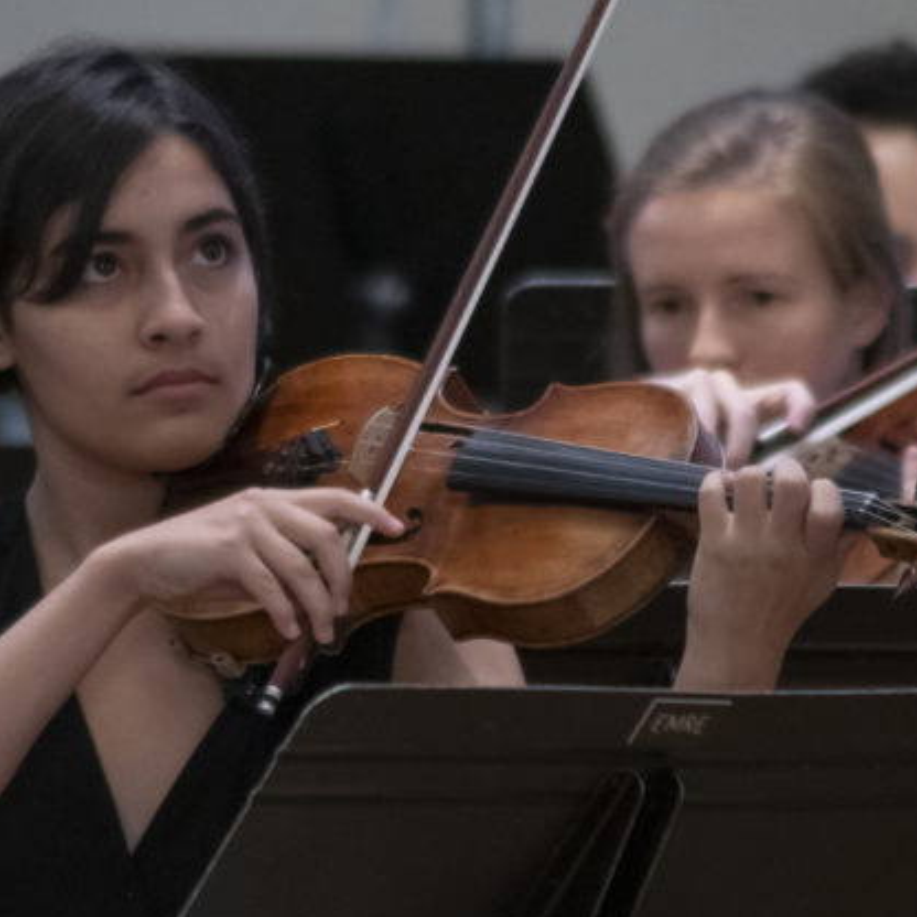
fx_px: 20680
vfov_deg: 2.5
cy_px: 482
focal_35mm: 690
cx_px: 386
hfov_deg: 2.5
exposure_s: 1/100
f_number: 4.8
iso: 3200
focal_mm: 220
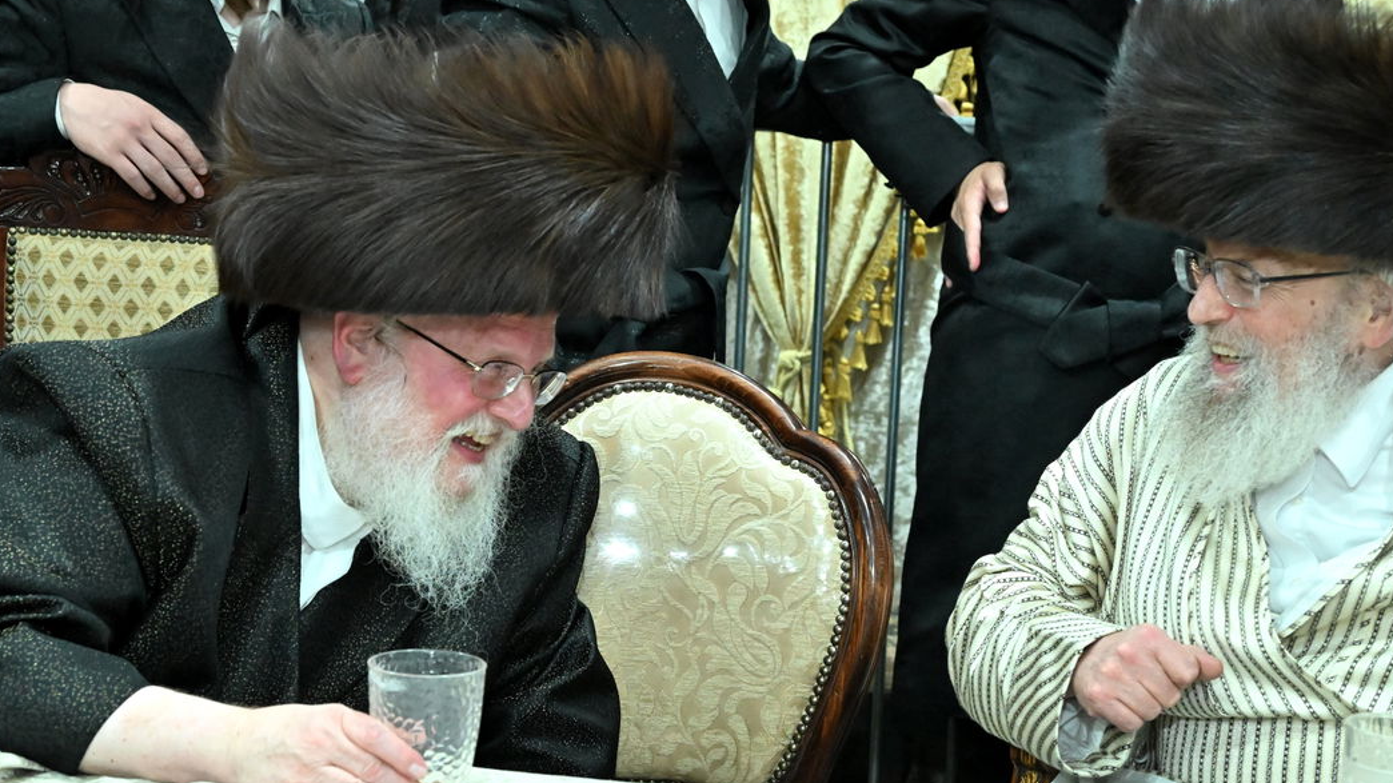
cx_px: 818
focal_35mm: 66
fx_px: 2438
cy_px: 496
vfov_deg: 18.2
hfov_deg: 31.8
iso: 5000
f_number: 5
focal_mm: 47
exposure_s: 1/200
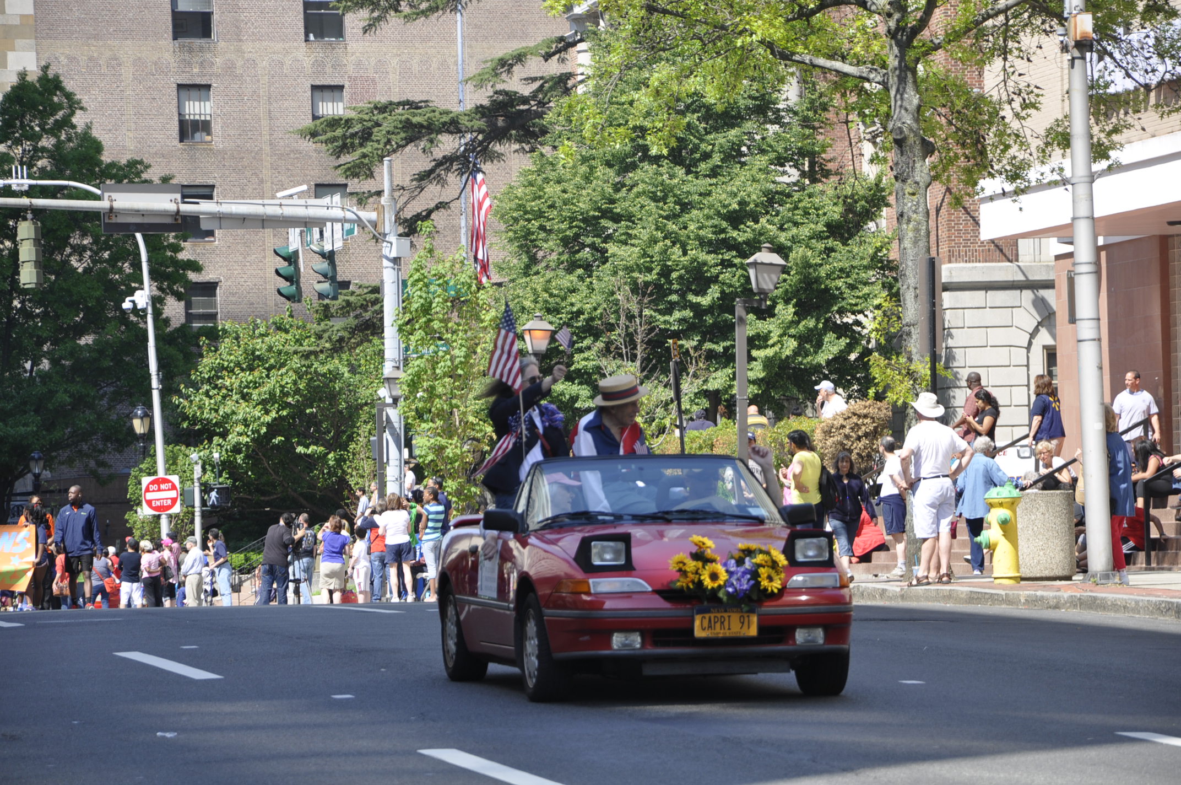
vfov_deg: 8.7
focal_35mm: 158
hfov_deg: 13.1
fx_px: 5161
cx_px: 590
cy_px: 392
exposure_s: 1/250
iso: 200
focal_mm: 105
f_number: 8
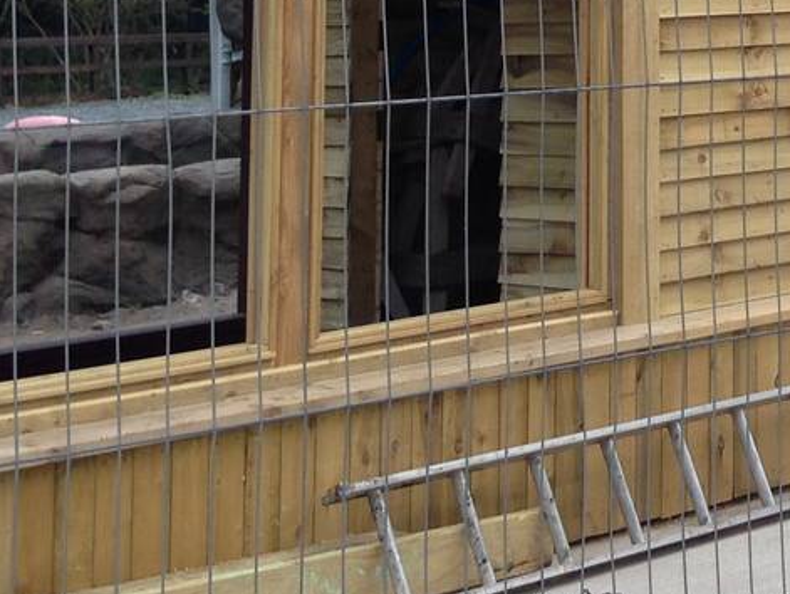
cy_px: -294
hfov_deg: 16.6
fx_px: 2558
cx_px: 1033
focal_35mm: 112
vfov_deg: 12.6
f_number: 2.4
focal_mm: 4.12
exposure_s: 1/411
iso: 50
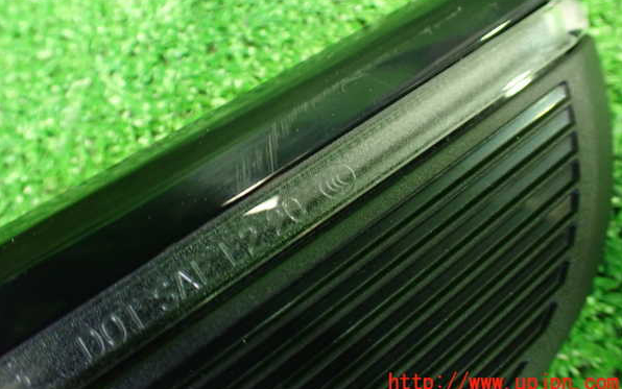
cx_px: 311
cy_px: 162
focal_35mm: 32
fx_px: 543
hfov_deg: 59.6
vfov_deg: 39.3
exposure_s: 1/40
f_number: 2.3
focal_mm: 5.4
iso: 800
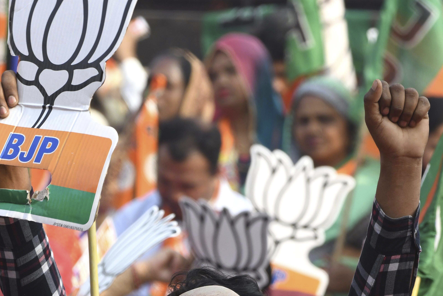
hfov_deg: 2.8
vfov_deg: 1.9
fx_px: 8921
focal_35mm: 725
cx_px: 191
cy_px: 321
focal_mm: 280
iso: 800
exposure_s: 1/500
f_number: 10
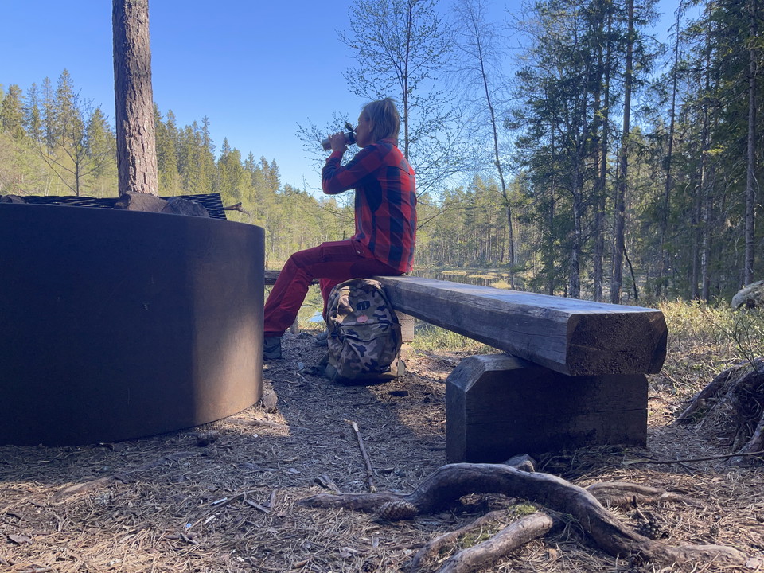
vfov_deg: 54.9
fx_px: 552
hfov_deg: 69.4
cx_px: 382
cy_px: 286
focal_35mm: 25
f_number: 1.6
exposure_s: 1/602
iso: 32
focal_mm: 5.1
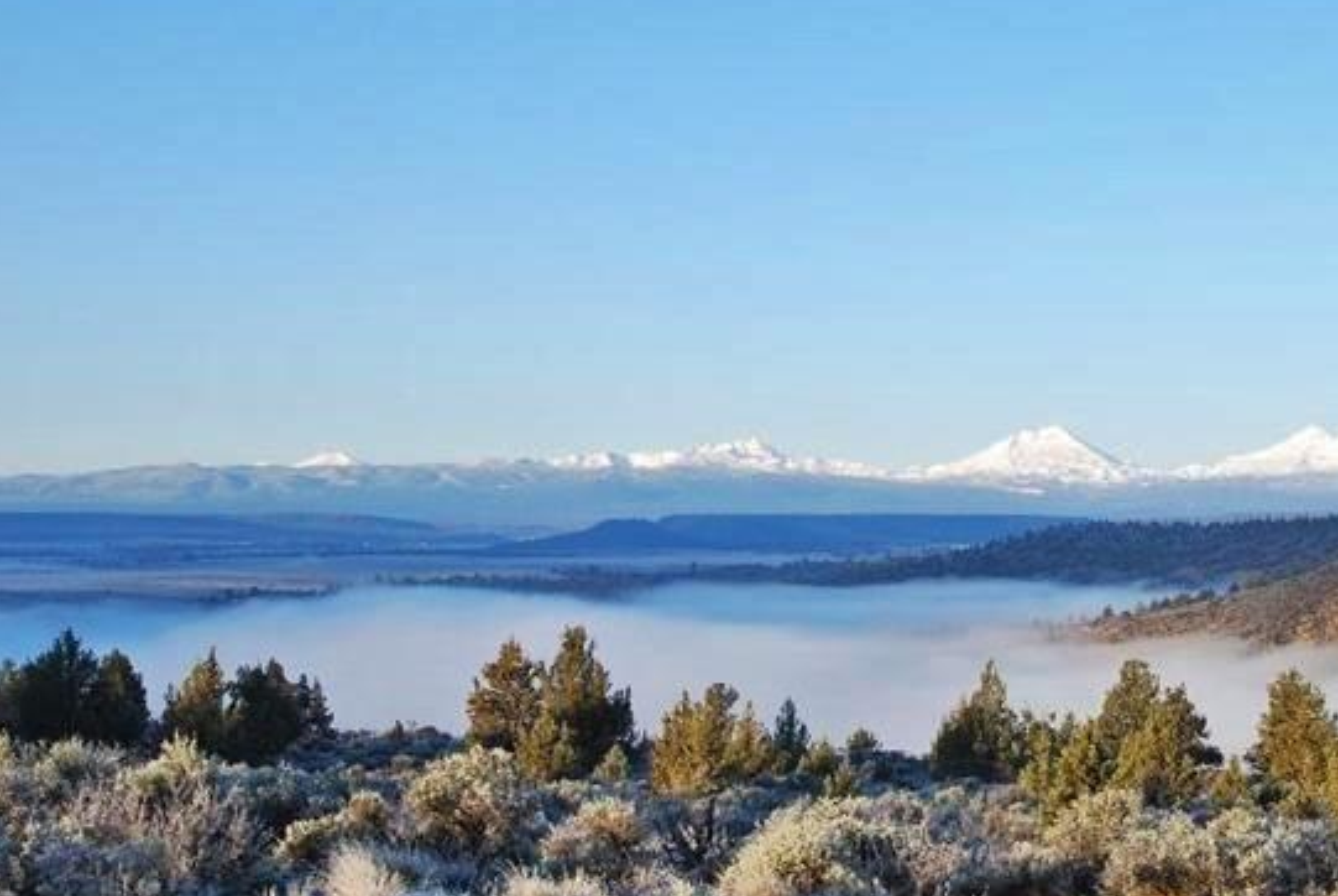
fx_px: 2530
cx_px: 850
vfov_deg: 20.1
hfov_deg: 29.5
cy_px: 523
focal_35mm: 68
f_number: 9
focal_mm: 32
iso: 200
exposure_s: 1/160
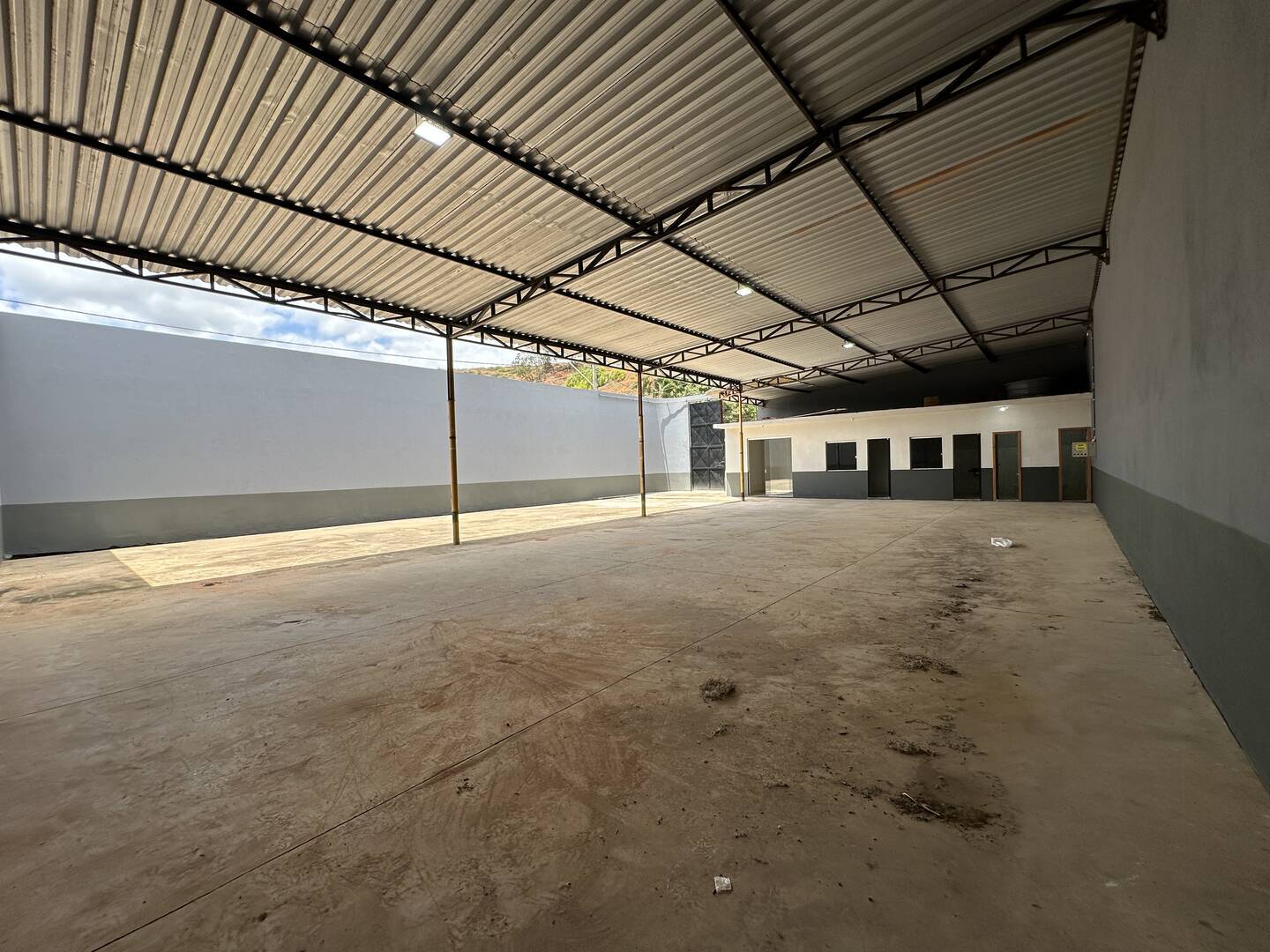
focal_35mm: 14
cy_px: 476
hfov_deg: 102.1
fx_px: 514
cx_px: 635
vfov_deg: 85.7
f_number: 2.2
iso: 40
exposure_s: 1/515
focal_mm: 2.22
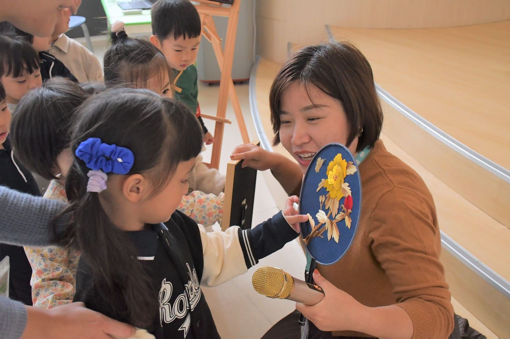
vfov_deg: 33.4
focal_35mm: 40
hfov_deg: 48.5
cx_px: 255
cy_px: 170
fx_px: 567
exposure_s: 1/160
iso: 2000
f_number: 4.5
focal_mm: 27
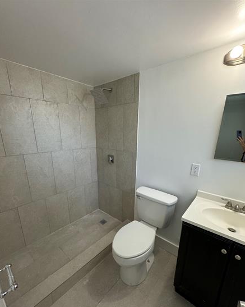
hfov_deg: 84.0
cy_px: 168
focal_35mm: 15
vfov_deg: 96.6
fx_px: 136
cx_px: 123
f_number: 2.2
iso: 250
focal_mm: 2.22
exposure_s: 1/120
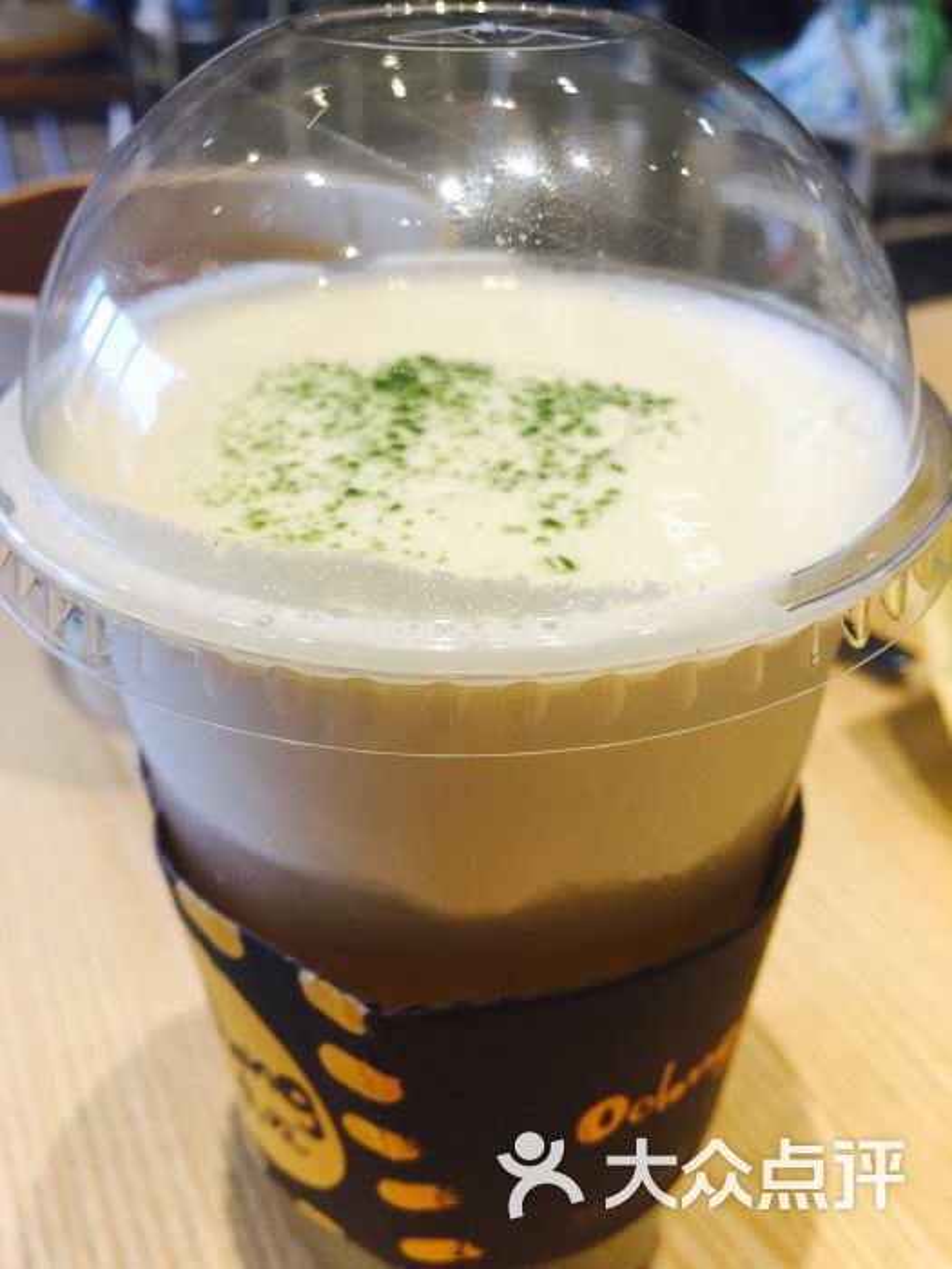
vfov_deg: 61.7
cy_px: 634
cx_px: 476
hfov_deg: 48.2
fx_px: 1063
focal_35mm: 29
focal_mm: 4.15
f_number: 2.2
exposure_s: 1/50
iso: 25
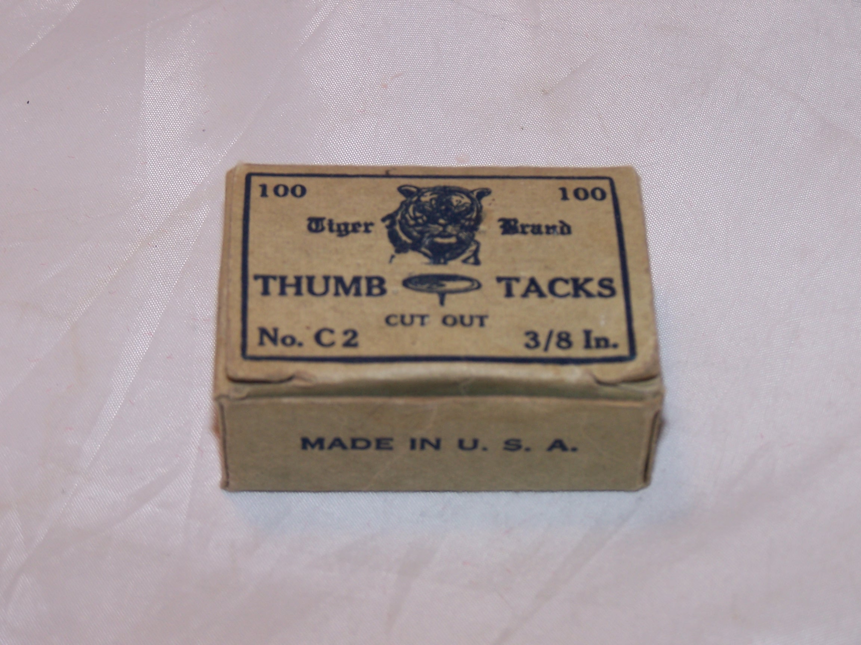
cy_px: 322
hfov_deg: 18.7
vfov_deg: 14.1
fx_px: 2612
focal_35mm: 105
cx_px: 430
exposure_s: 1/90
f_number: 3.2
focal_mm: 17.5
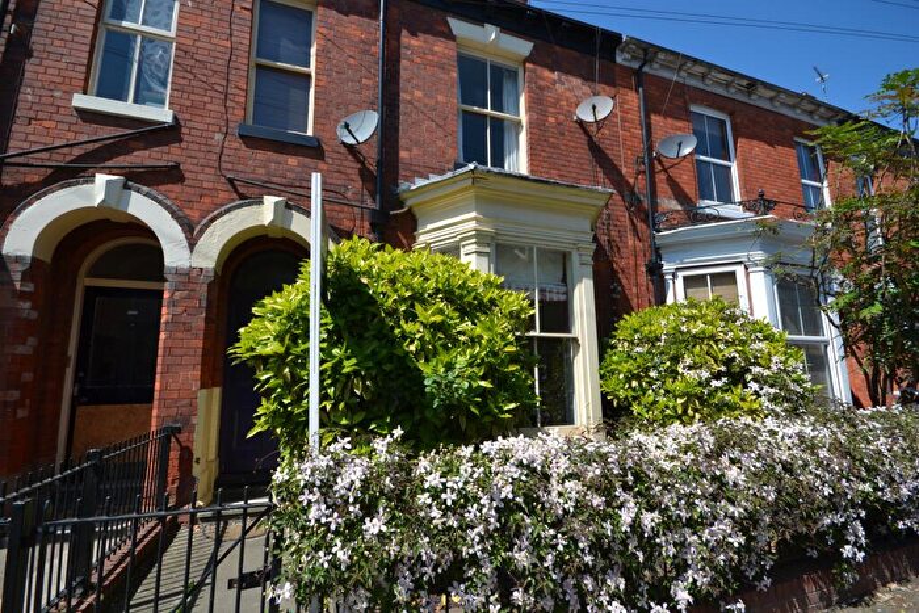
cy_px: 306
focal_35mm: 15
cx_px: 460
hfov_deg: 100.4
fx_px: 383
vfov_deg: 77.4
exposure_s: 1/200
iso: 100
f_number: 7.1
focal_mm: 10
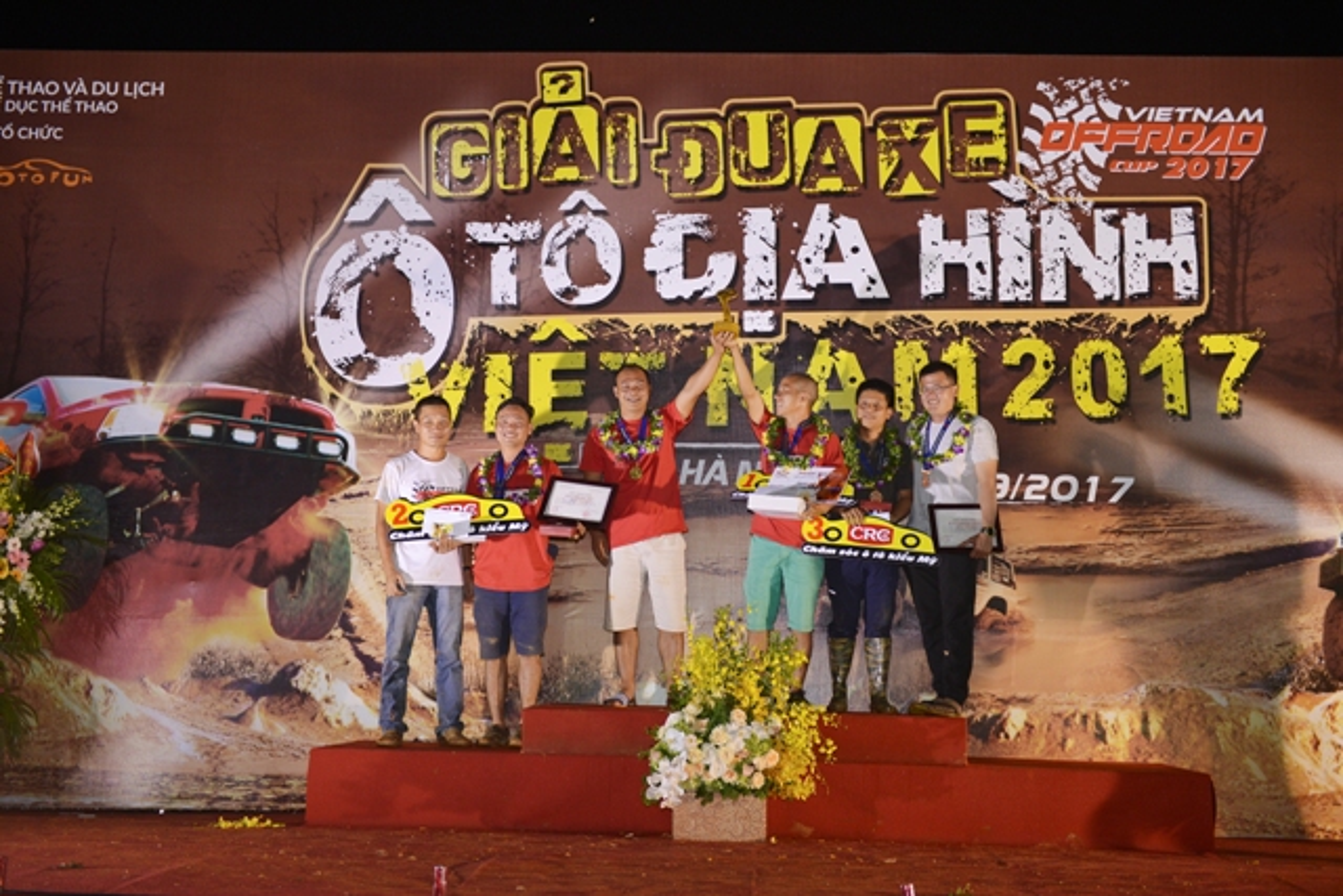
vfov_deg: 24.6
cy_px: 448
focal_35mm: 55
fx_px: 2052
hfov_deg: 36.2
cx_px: 672
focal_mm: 55
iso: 800
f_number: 2.8
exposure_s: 1/100
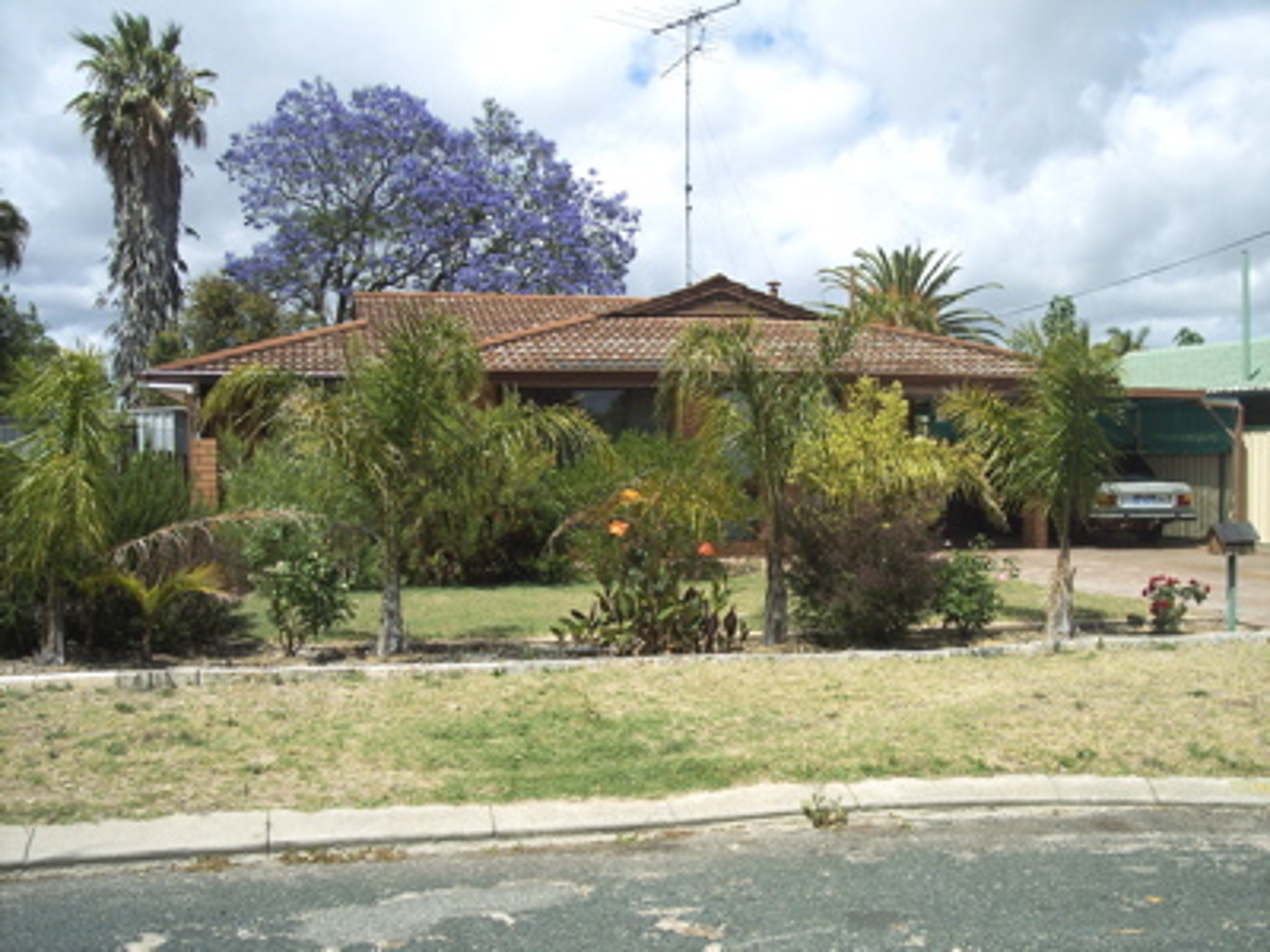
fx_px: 1431
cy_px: 476
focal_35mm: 39
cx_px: 635
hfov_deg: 47.9
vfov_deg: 36.8
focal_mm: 8
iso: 100
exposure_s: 1/750
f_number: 5.6
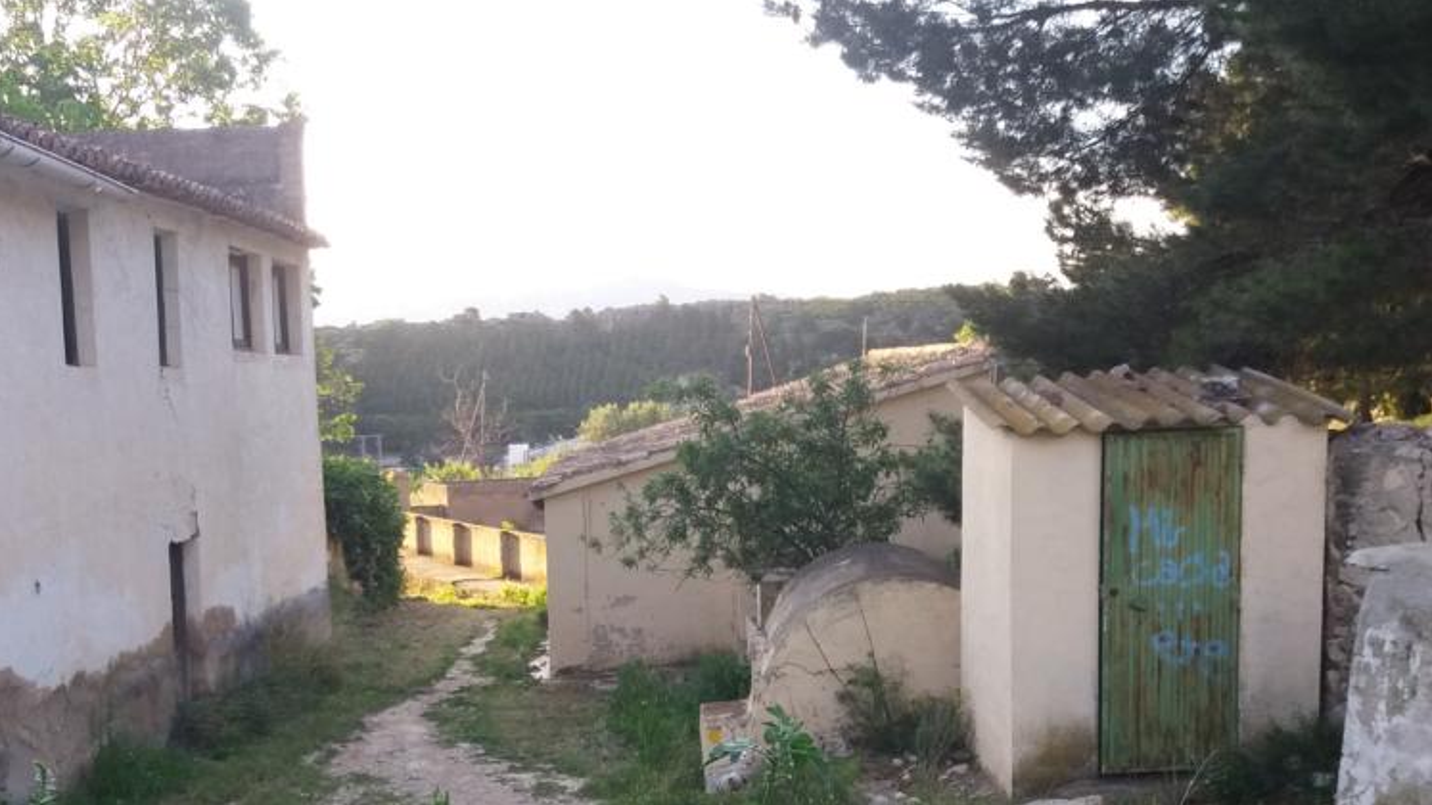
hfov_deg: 41.7
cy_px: 721
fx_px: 1860
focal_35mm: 49
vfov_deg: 23.8
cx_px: 500
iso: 64
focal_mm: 3.7
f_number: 1.9
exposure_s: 1/111
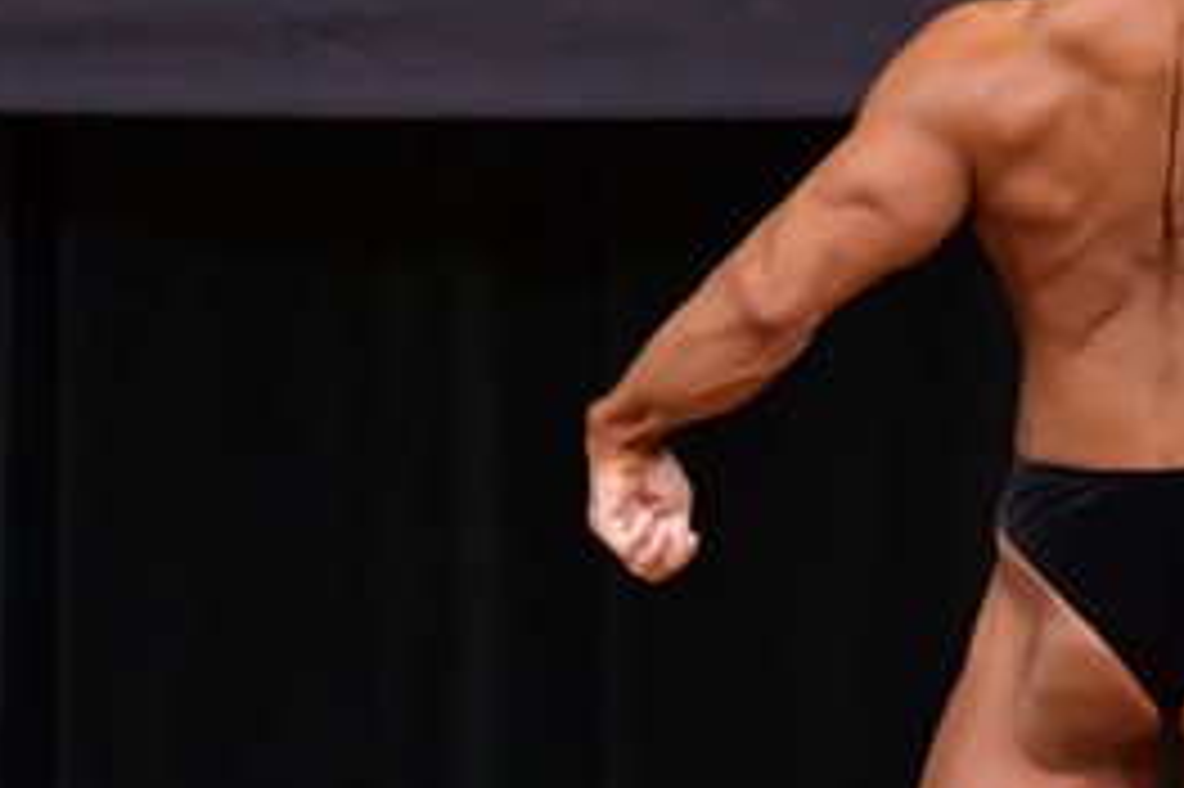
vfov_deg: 1.6
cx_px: 1065
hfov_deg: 2.3
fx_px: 29087
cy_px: 608
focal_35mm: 885
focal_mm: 200
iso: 4000
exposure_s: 1/400
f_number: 5.6
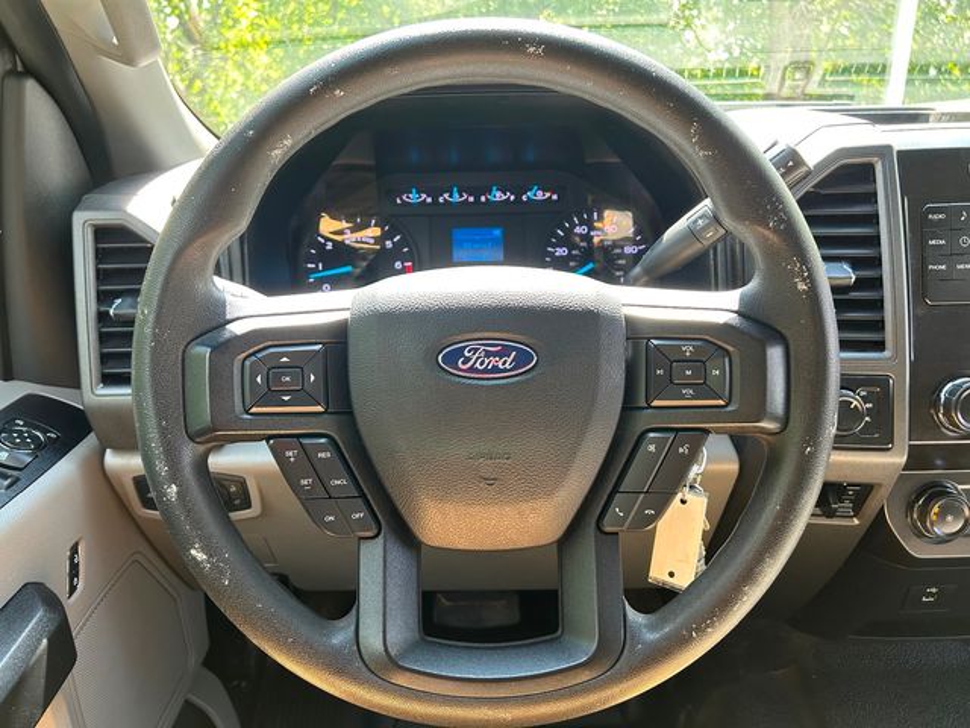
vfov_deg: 53.1
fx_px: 729
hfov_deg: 67.3
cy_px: 364
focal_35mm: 26
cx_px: 485
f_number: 1.5
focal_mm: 5.7
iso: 125
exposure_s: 1/119
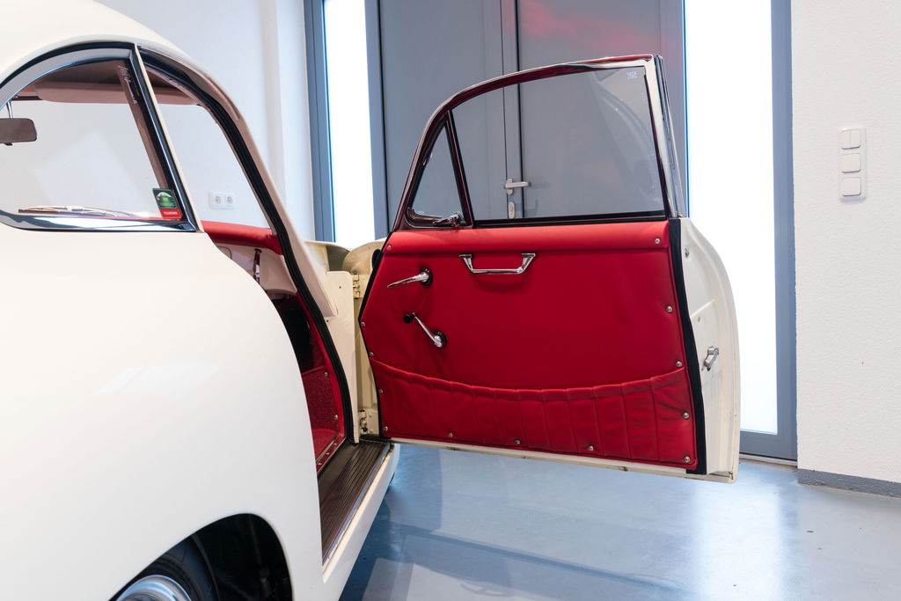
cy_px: 300
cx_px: 450
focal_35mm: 35
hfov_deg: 54.4
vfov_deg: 37.9
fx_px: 876
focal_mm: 35
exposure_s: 4
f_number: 11
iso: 100
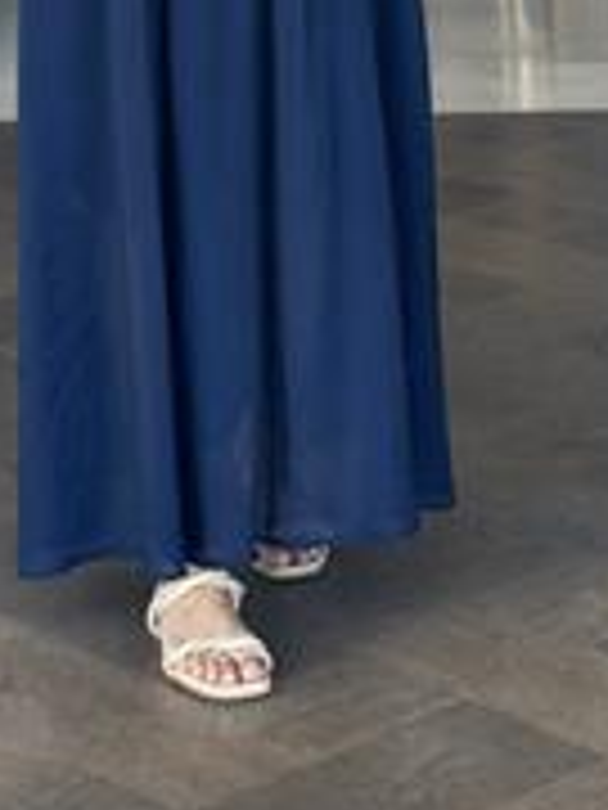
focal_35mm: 135
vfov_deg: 14.2
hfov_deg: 11.0
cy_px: -130
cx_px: 225
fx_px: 3162
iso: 125
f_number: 1.78
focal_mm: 6.86
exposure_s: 1/60
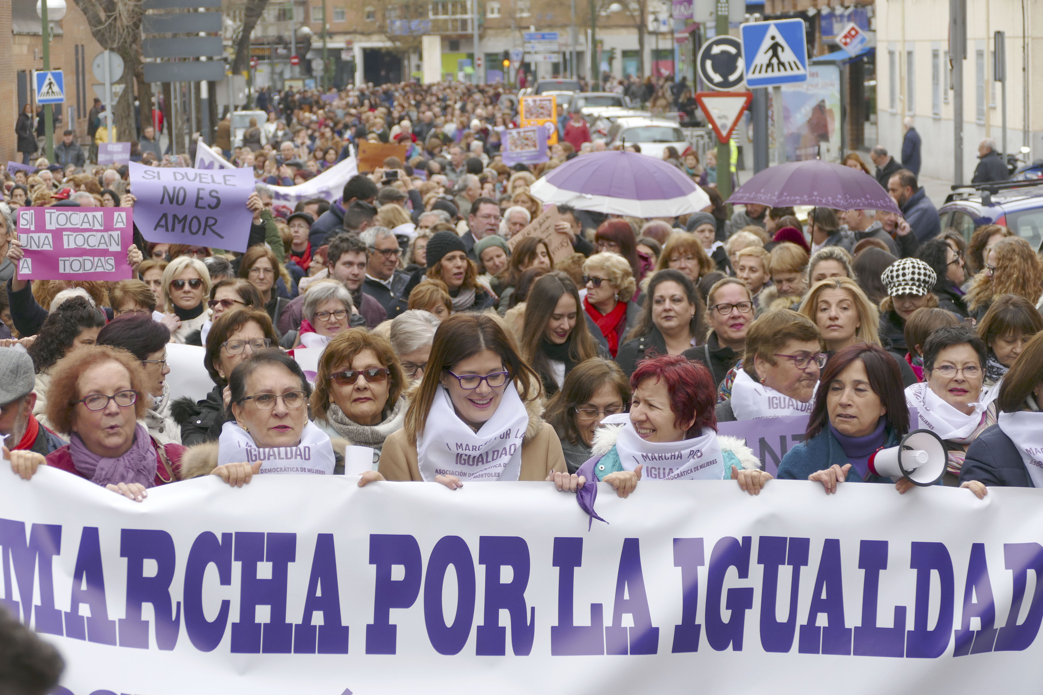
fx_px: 3911
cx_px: 522
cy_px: 348
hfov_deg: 15.2
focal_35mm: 135
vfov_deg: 10.2
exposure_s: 1/250
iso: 125
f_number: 3.9
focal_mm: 49.07
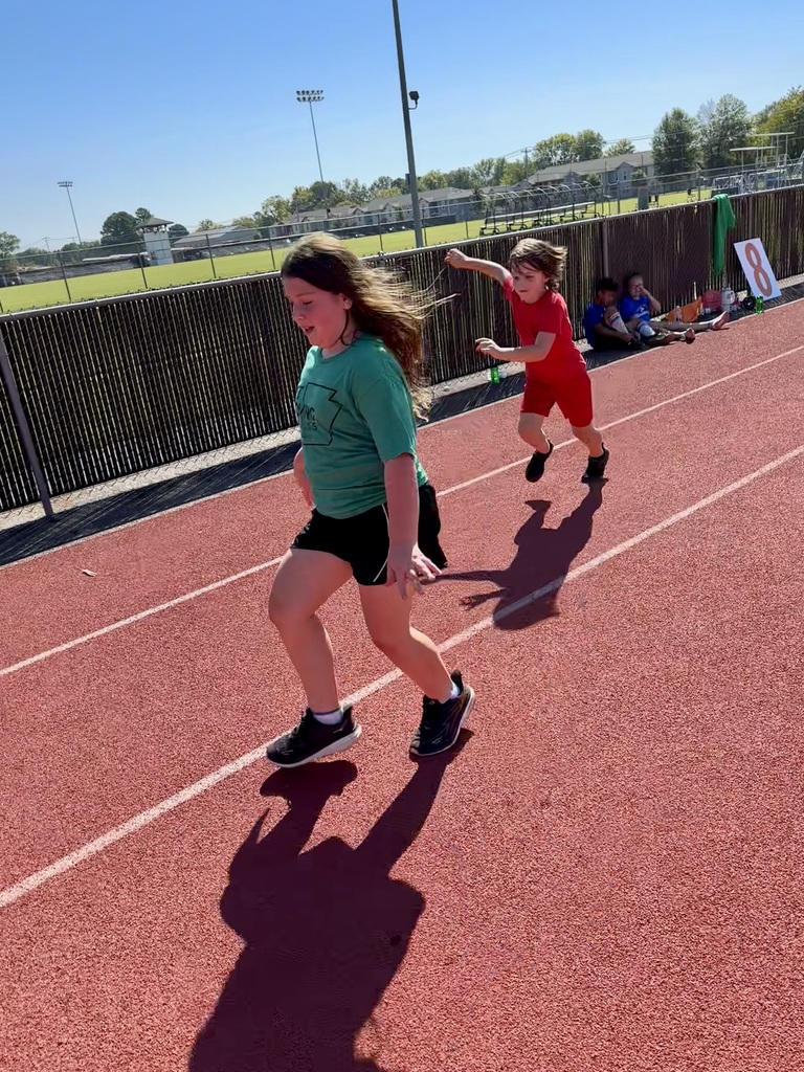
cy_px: 536
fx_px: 743
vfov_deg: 71.6
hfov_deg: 56.8
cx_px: 402
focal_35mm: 24
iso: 80
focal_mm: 6.86
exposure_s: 1/2732
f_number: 1.78
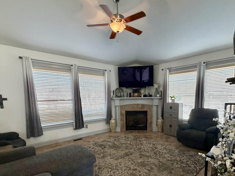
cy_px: 113
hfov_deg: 81.5
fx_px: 136
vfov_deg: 64.7
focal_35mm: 20
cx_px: 129
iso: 320
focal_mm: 2.22
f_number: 2.2
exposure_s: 1/120
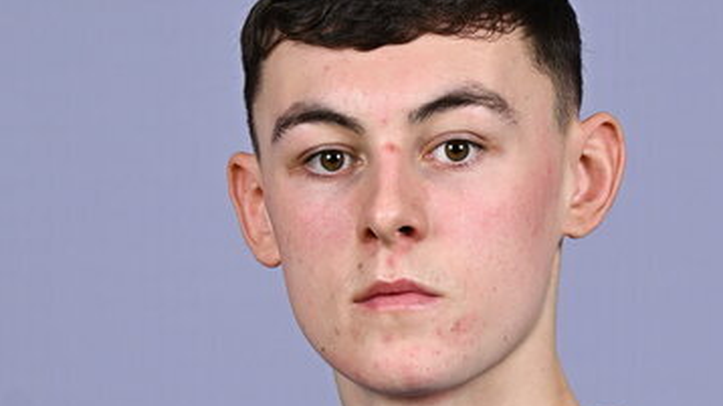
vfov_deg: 3.5
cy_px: 788
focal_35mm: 345
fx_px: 6611
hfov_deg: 6.3
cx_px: 397
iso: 125
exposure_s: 1/200
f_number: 5.6
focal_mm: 115
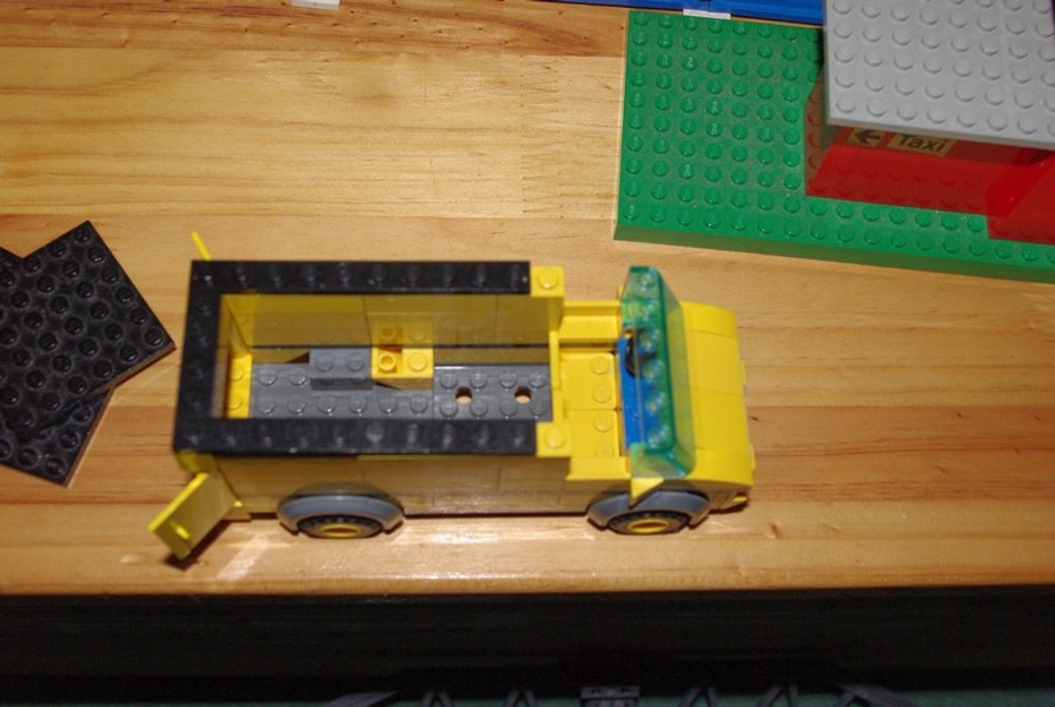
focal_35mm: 39
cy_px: 354
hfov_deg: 49.5
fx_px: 1145
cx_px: 528
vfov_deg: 34.3
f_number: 6.7
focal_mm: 26.25
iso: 800
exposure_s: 1/45
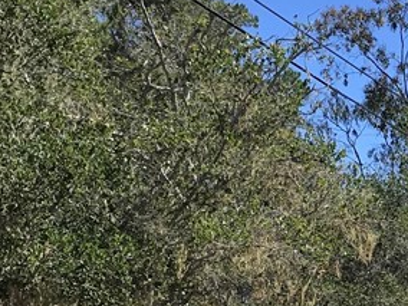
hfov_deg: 18.8
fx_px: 1190
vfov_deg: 14.5
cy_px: 280
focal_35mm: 101
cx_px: 431
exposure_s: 1/1451
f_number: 1.8
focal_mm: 3.99
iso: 20
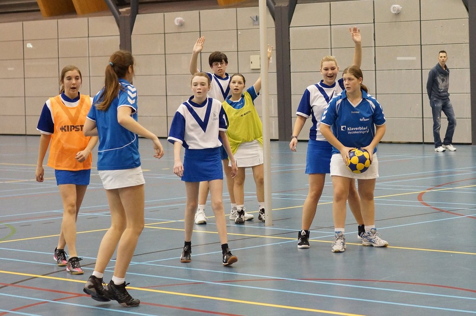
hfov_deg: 27.0
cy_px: 158
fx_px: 991
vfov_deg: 18.2
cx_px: 238
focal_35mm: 75
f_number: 2.8
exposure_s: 1/250
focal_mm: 50
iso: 1600
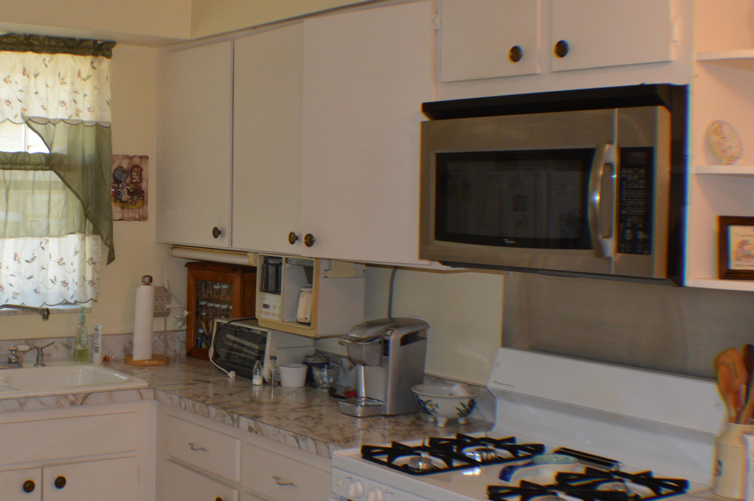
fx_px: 1339
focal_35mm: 64
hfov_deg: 31.1
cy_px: 239
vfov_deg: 21.2
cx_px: 219
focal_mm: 28
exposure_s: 1/60
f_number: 4.5
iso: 500
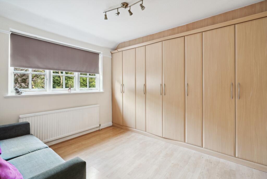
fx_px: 119
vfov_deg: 73.8
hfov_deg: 96.7
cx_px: 134
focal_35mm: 16
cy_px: 90
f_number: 6.3
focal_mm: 16
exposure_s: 1/4
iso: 640
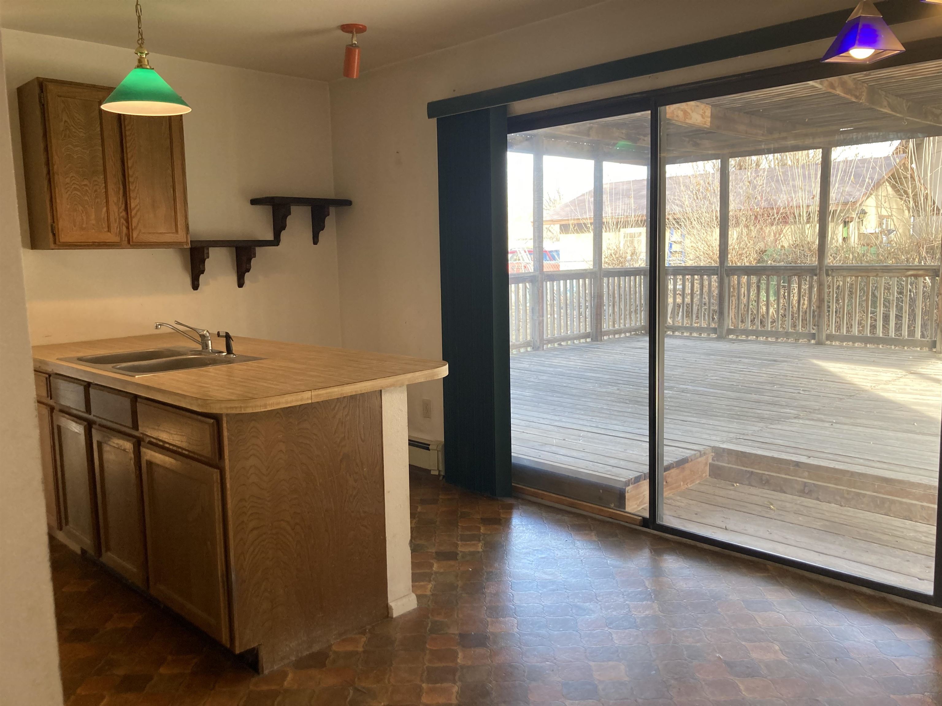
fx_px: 762
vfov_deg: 49.7
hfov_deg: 63.4
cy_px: 353
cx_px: 471
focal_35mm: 28
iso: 64
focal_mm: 3.99
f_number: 1.8
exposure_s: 1/60
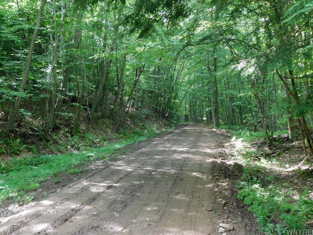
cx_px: 159
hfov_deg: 50.1
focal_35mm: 37
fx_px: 335
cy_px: 119
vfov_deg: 38.7
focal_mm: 6.3
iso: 125
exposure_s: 1/30
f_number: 3.5
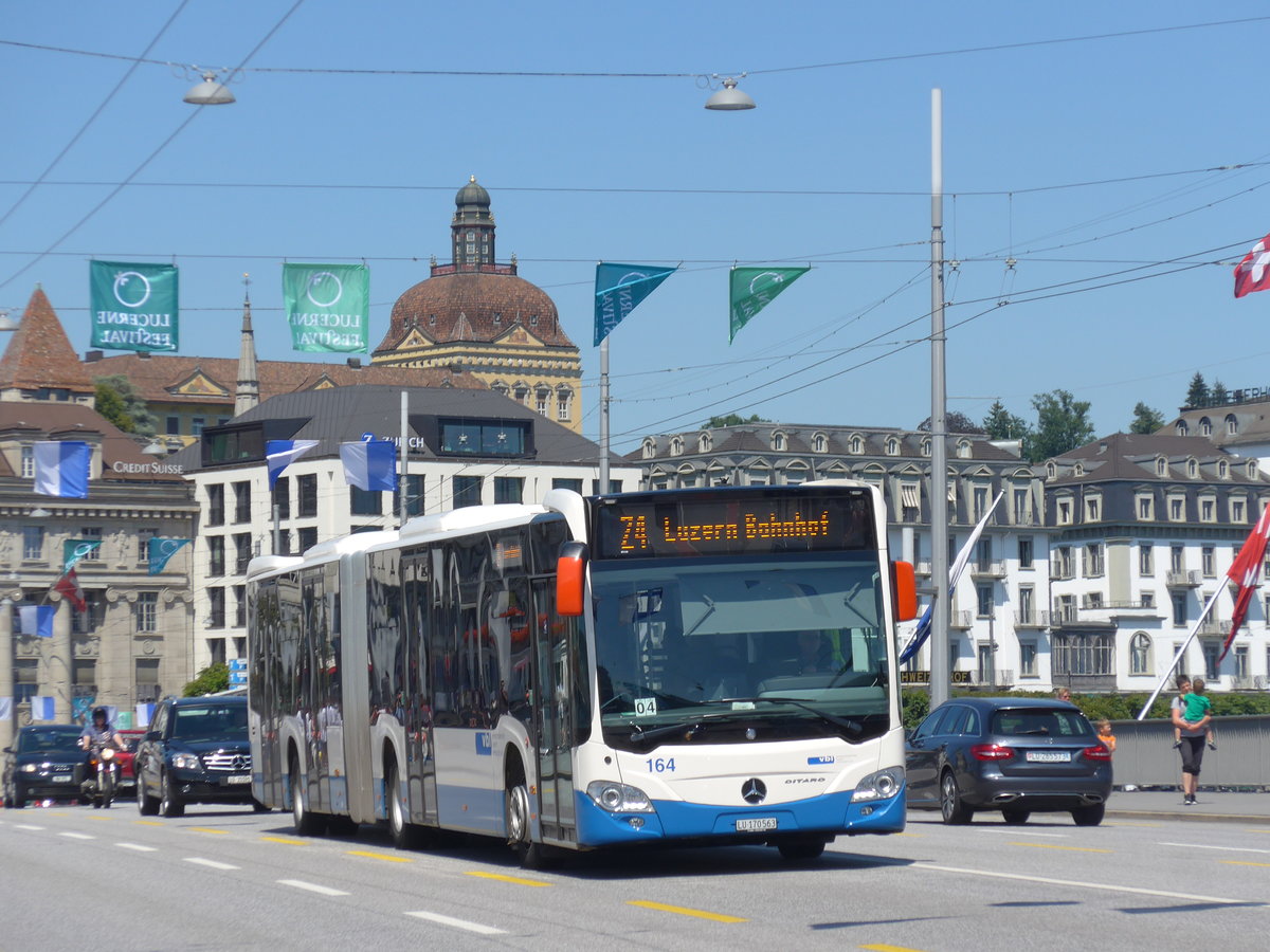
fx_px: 4843
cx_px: 635
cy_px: 476
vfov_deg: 11.2
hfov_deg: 14.9
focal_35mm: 132
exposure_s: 1/500
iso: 80
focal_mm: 25.7
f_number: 5.3
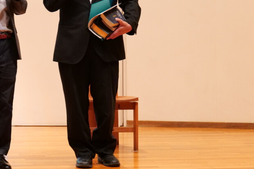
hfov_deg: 20.0
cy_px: 17
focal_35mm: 101
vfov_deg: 13.4
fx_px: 713
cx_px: 49
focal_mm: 52
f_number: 5.4
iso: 4000
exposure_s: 1/60
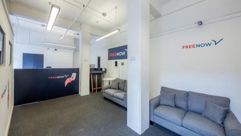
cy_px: 64
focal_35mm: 13
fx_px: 83
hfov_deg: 110.8
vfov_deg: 78.3
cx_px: 118
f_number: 8
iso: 200
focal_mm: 12
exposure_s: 1/160
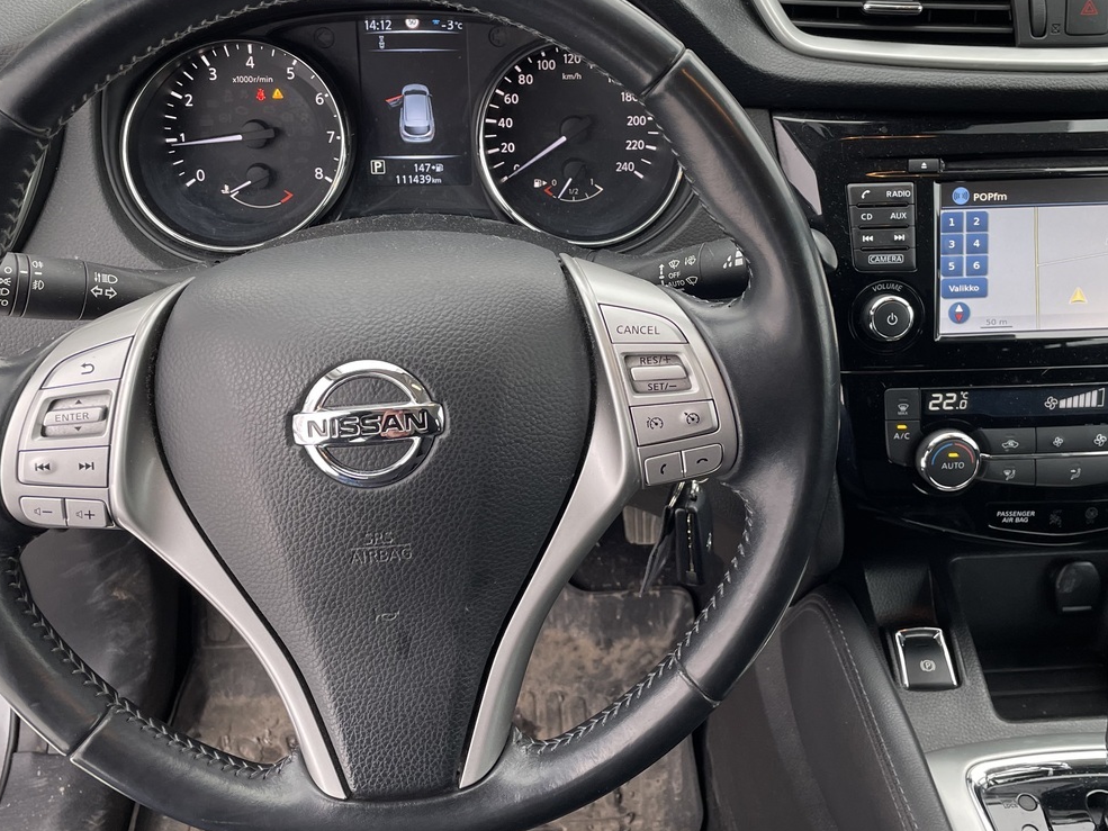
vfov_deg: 37.5
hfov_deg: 48.9
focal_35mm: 38
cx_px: 606
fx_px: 1216
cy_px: 308
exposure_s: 1/121
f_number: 1.6
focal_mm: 4.2
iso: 80
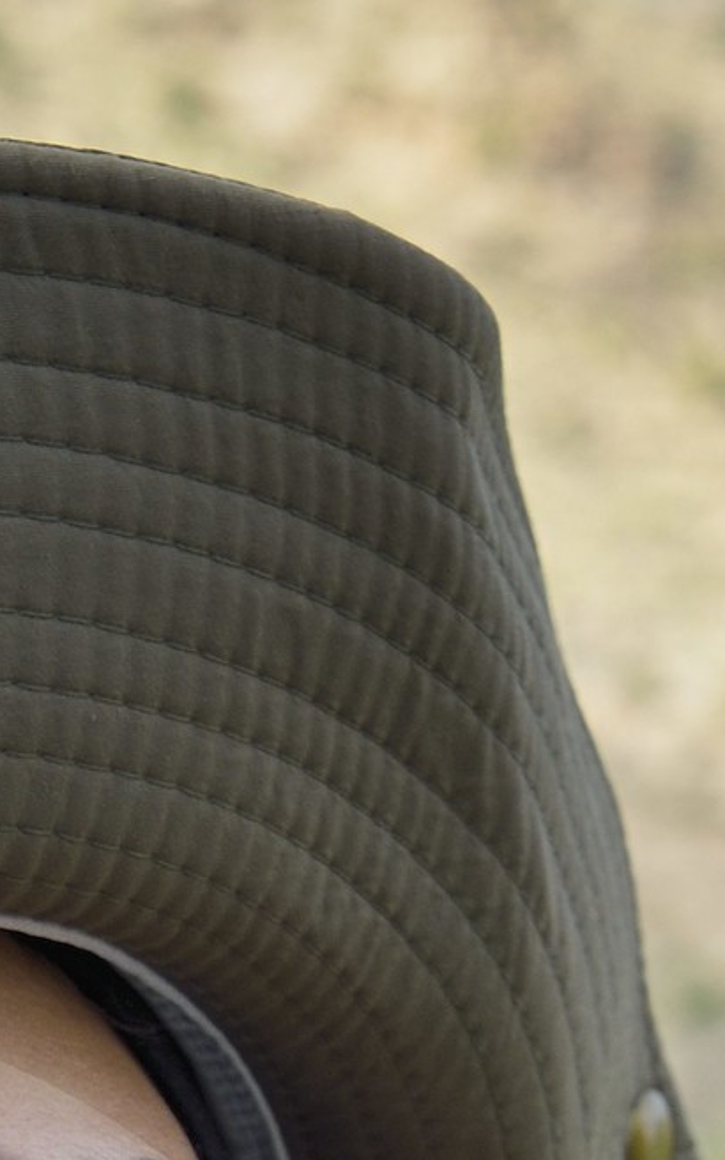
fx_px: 5659
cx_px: -322
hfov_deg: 7.2
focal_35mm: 179
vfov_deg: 11.2
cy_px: 1825
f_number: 8
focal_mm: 48
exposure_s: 1/250
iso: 400
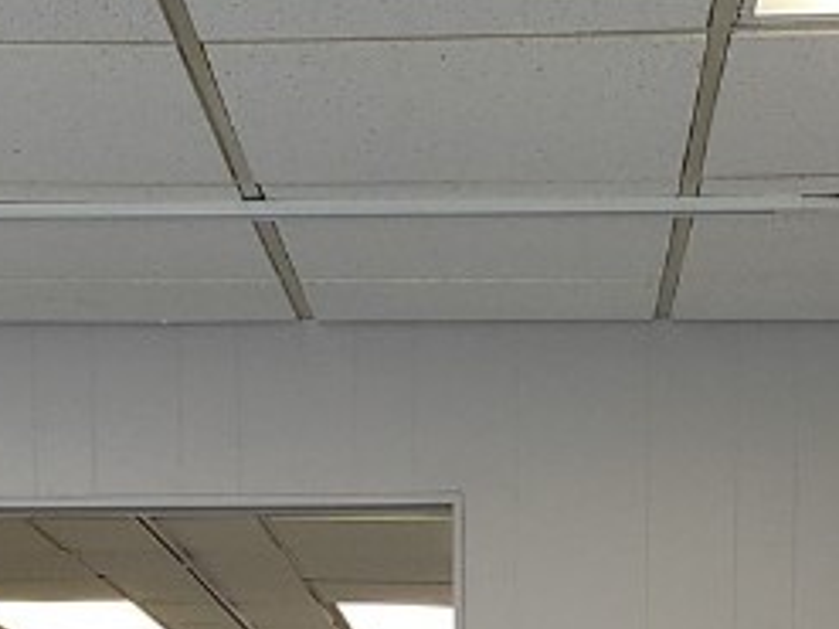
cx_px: 493
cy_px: 1187
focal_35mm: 108
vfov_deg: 12.4
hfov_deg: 18.2
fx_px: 2616
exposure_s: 1/60
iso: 160
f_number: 2.4
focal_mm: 4.3
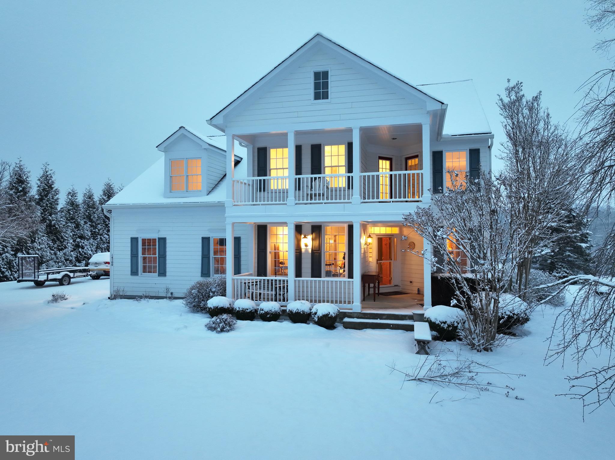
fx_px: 426
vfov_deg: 56.8
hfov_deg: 71.6
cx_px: 308
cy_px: 230
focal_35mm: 24
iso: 520
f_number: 2.8
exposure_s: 1/13
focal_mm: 12.29
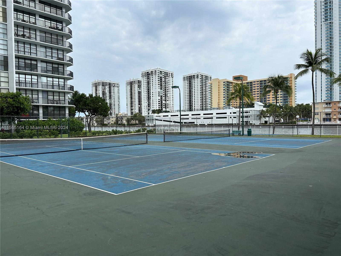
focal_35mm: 26
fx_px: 256
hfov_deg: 67.3
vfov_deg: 53.1
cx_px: 170
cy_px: 128
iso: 50
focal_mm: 5.7
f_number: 1.5
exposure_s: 1/5319
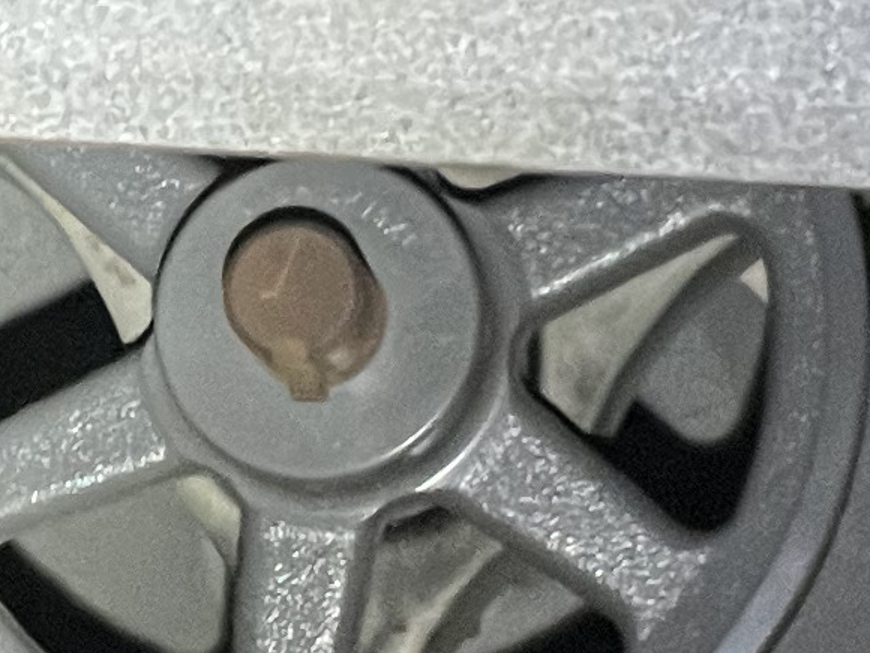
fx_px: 4021
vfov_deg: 9.3
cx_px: 66
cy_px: 312
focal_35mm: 160
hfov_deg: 12.2
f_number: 2.2
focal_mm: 2.71
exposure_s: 1/40
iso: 400
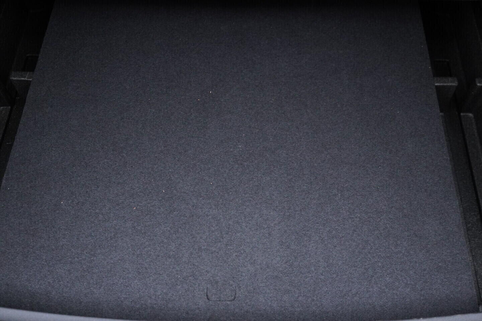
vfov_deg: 36.9
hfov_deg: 53.1
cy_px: 160
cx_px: 241
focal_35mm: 36
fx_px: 482
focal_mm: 24
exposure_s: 1/40
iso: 1000
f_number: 2.8
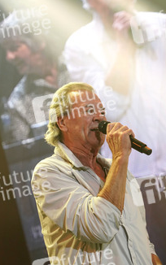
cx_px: 98
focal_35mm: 135
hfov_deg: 9.7
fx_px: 976
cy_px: 146
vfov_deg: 15.5
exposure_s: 1/640
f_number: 5
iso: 1600
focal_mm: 108
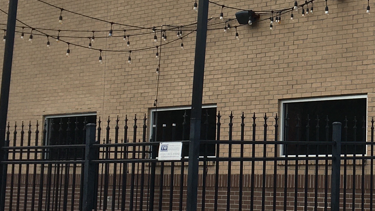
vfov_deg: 13.3
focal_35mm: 91
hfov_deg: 22.1
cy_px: 68
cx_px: 417
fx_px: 905
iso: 25
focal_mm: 4.15
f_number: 2.2
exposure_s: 1/384
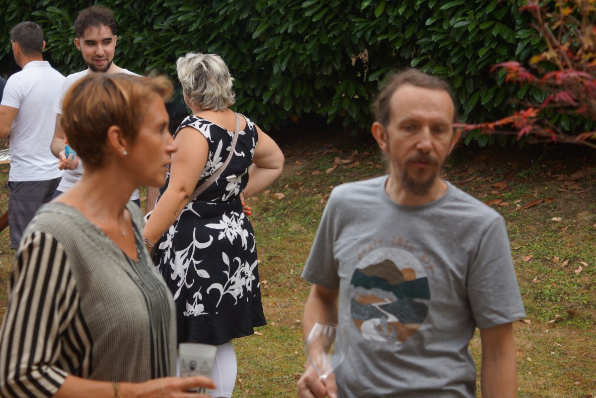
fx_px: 1242
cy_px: 199
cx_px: 298
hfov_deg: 27.0
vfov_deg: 18.2
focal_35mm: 75
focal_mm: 50
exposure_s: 1/160
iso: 125
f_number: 5.6
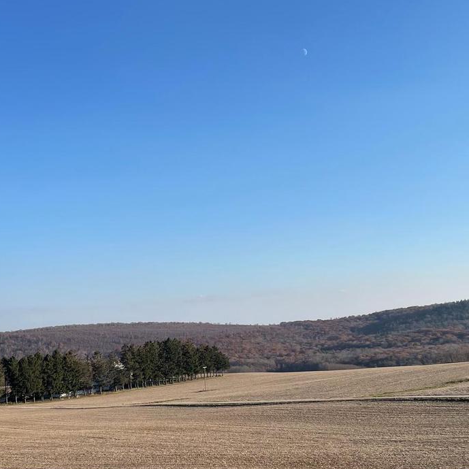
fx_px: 736
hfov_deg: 34.6
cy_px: 231
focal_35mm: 48
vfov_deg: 35.4
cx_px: 120
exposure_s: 1/2681
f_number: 1.6
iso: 32
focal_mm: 4.2
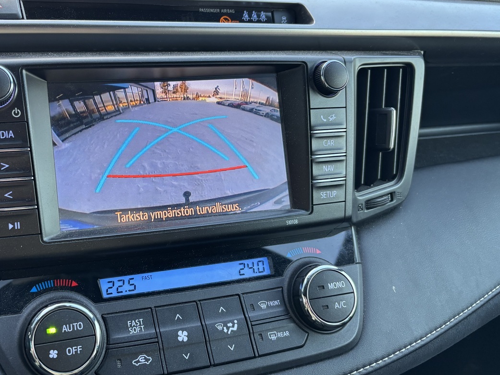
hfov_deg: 50.5
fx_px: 520
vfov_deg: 39.7
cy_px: 183
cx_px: 169
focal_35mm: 36
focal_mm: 5.96
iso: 125
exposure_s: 1/80
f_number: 1.6
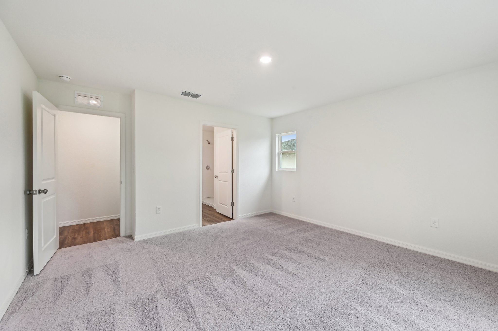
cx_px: 249
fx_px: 194
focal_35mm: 14
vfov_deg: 81.1
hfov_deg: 104.3
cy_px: 166
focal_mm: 14
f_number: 8
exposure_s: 1/20
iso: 400
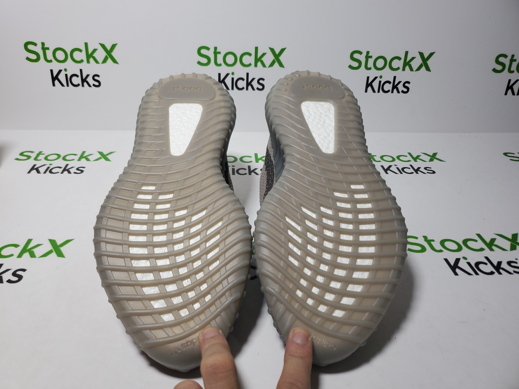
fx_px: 390
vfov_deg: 53.1
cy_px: 194
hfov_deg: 67.3
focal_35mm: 26
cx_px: 260
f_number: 1.5
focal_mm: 4.3
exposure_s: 1/539
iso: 50
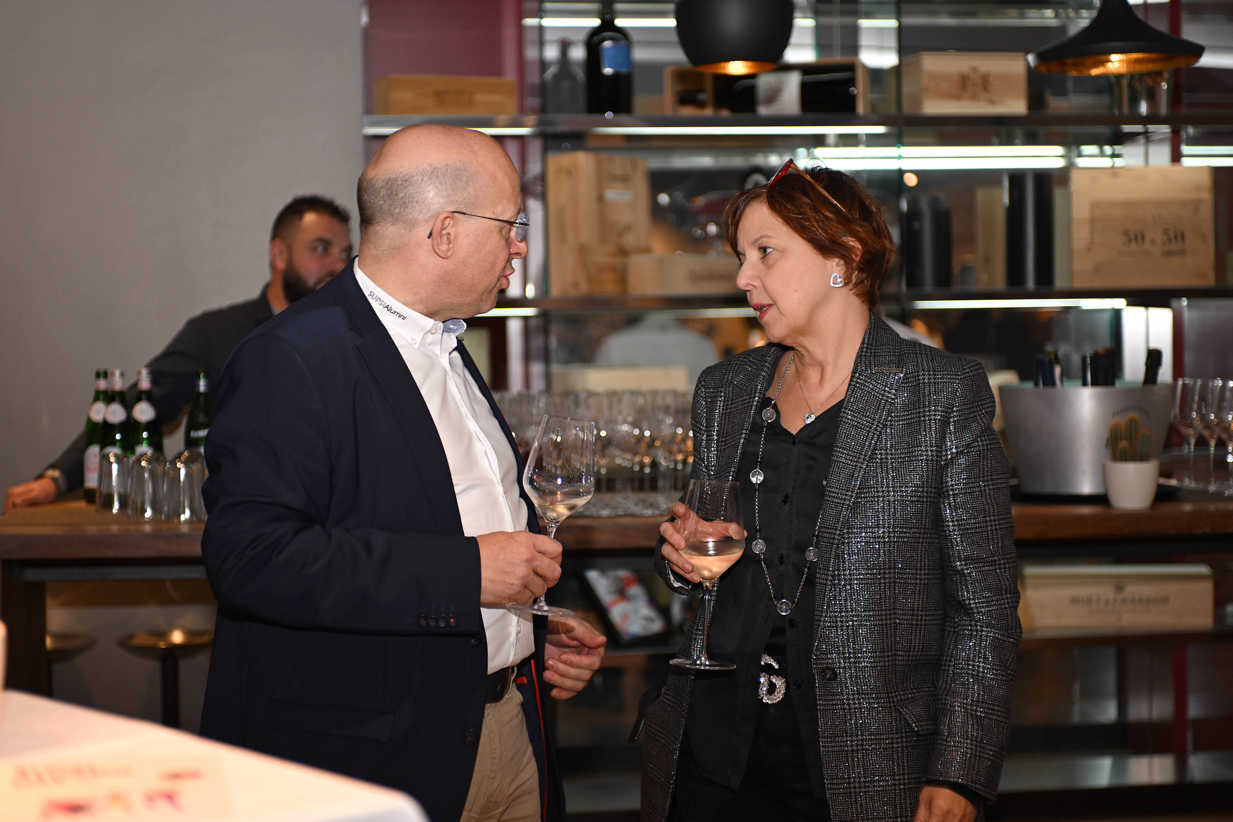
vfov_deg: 24.2
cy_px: 411
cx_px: 616
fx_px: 1918
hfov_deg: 35.6
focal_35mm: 56
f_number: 2.8
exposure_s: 1/60
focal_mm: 56
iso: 500
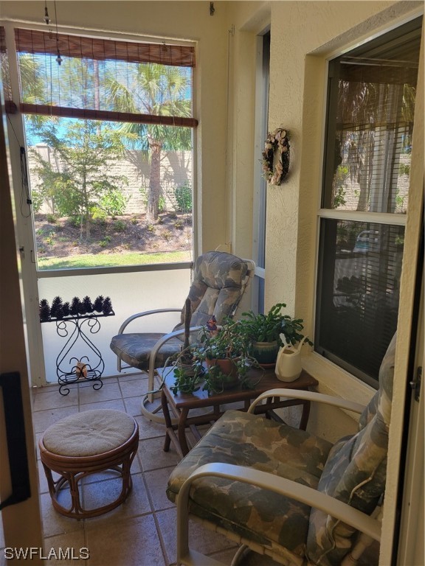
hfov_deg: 53.1
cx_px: 212
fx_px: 426
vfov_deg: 67.3
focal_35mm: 26
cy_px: 283
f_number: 1.8
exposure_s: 1/120
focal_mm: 5.4
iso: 50
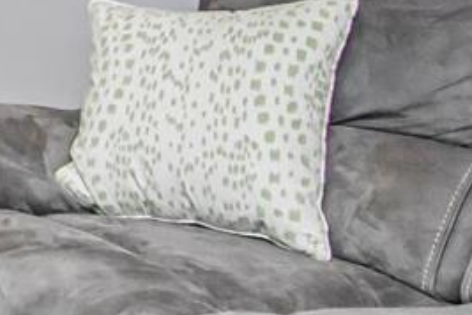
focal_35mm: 115
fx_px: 1508
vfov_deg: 11.3
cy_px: -188
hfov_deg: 14.8
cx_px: -460
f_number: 4.5
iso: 800
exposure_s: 1/80
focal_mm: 10
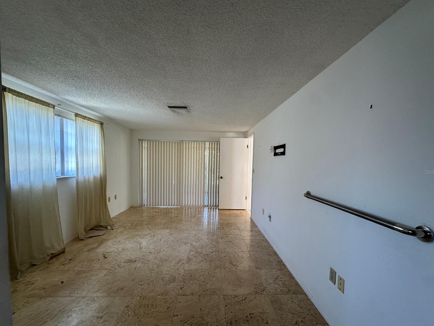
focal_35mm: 15
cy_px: 171
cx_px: 219
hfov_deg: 98.2
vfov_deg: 81.7
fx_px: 188
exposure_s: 1/120
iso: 160
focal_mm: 2.22
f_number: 2.2
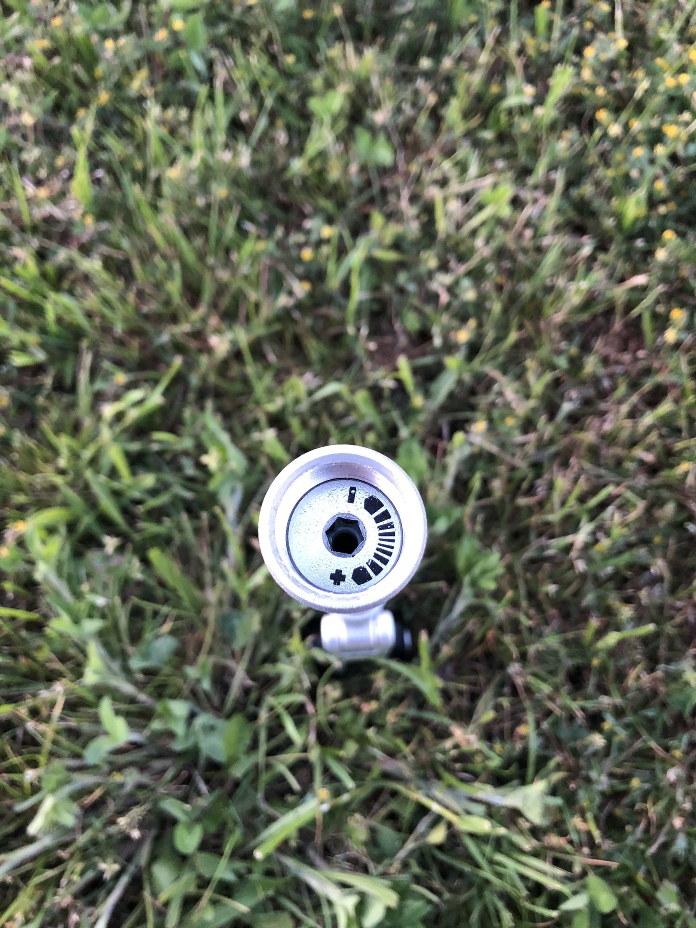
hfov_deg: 49.7
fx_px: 751
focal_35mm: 28
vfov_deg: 63.4
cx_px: 348
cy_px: 464
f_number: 1.8
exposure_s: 1/7
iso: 80
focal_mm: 3.99
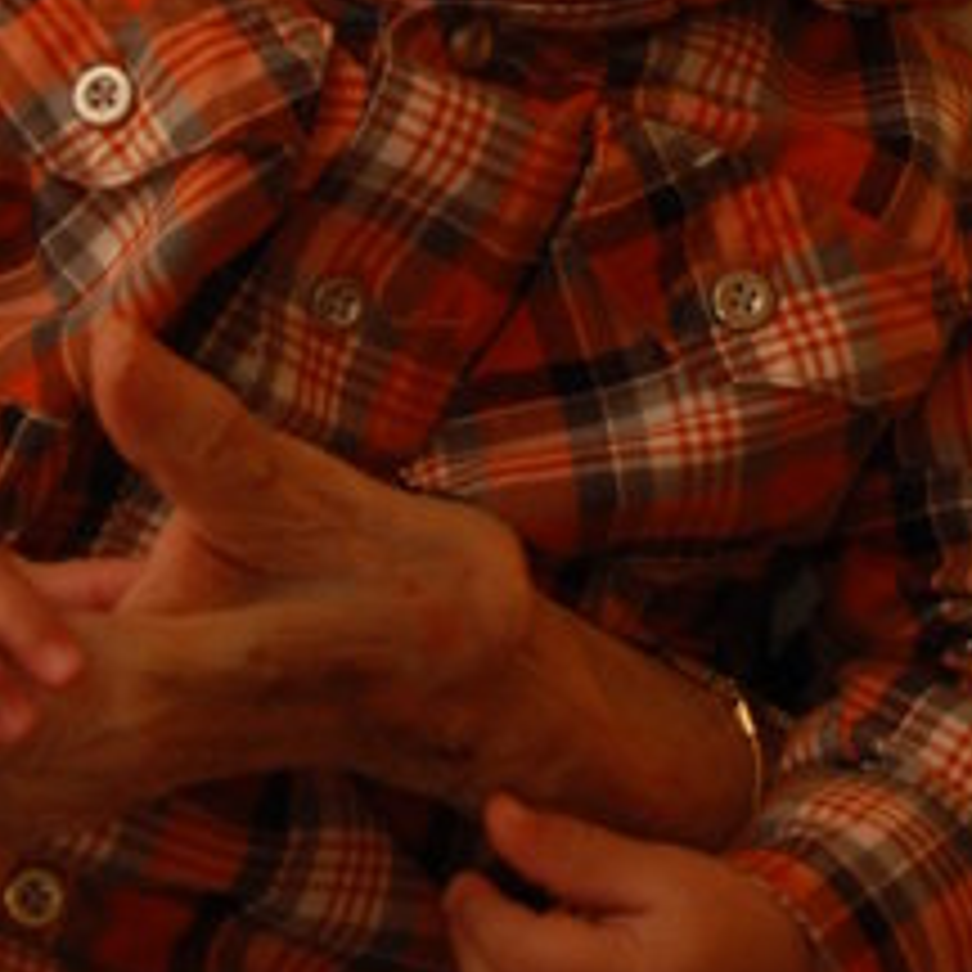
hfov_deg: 6.7
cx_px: 688
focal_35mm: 260
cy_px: -374
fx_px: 8246
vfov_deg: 6.7
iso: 400
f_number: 5.6
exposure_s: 1/60
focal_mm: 55
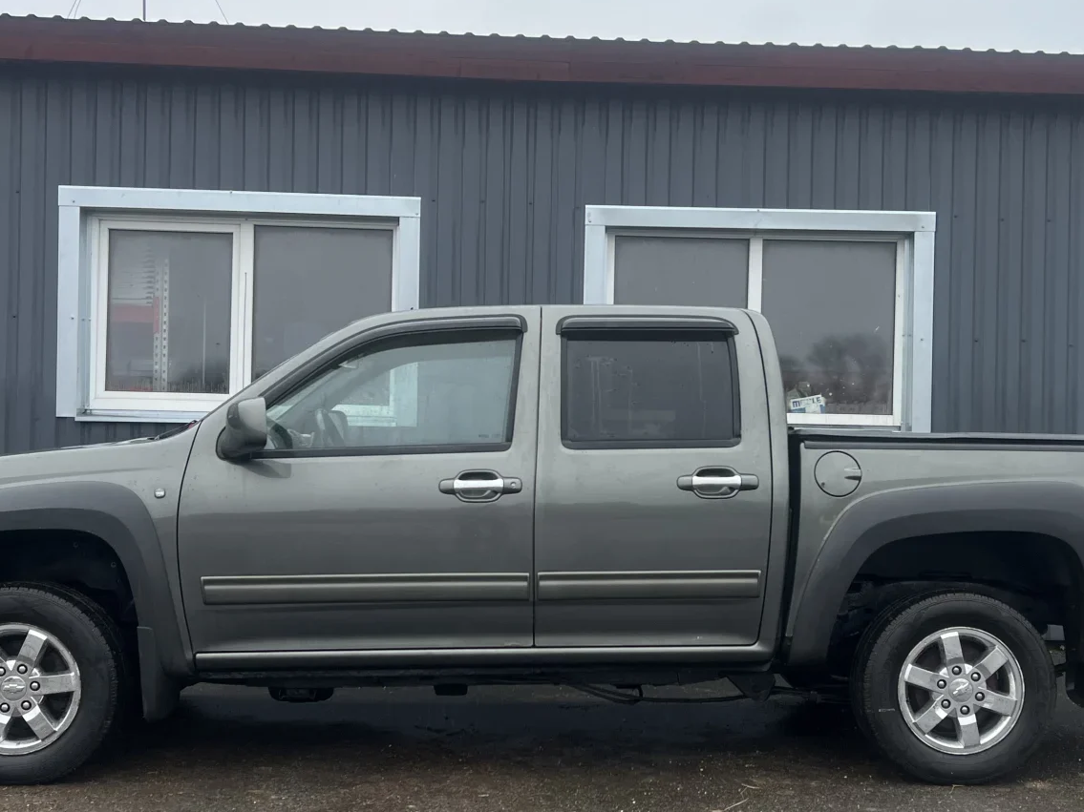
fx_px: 1378
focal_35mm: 44
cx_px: 581
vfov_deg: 32.8
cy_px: 461
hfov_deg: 42.9
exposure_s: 1/121
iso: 40
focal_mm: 5.7
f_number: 1.5
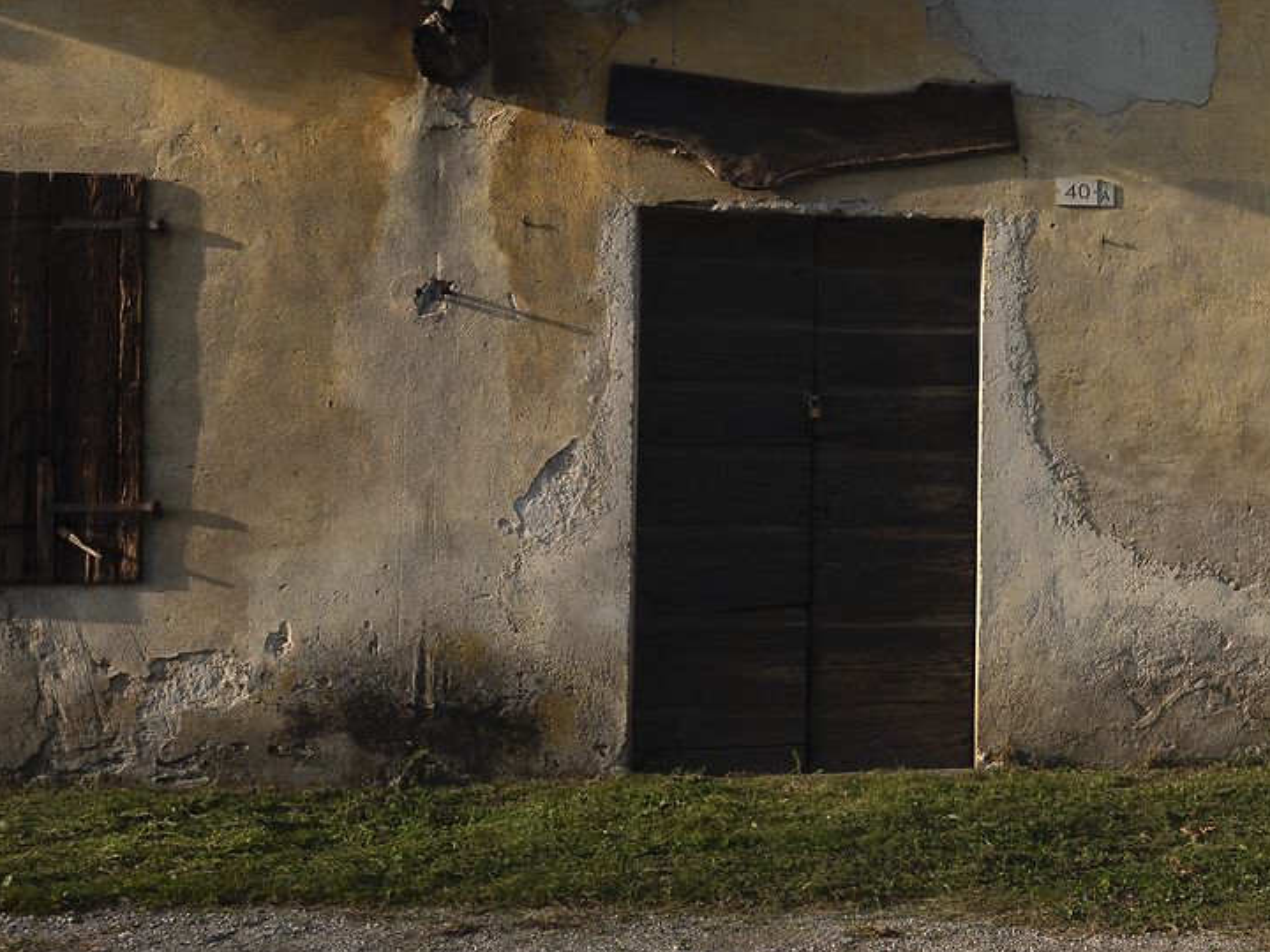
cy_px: 358
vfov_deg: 24.4
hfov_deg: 27.7
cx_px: 1575
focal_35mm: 60
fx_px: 2201
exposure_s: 1/125
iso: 100
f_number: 8
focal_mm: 23
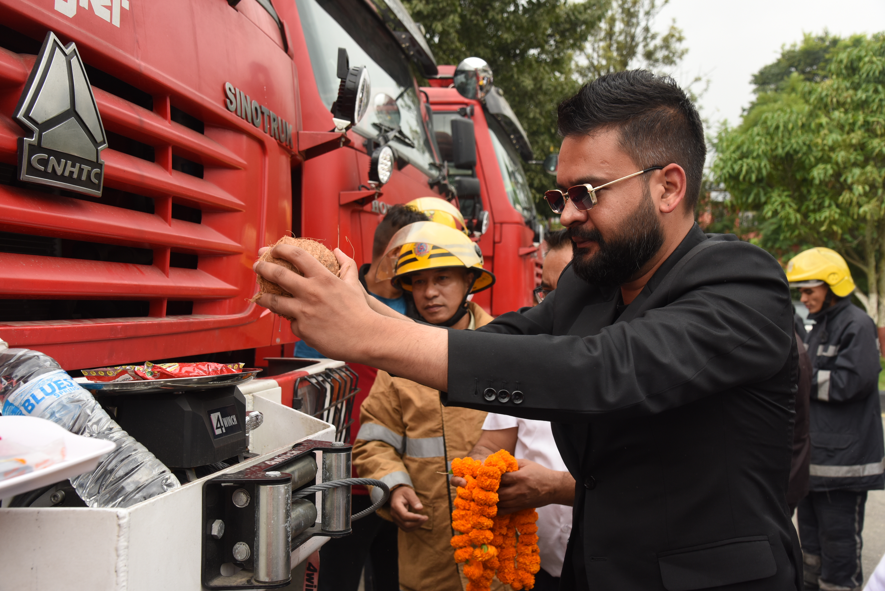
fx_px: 934
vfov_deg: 35.1
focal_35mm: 38
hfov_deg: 50.7
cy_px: 296
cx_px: 442
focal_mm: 38
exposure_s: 1/160
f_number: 7.1
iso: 400
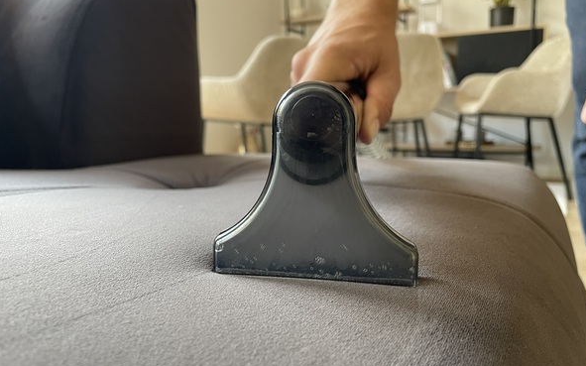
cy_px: 182
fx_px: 447
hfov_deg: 66.5
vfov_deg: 44.5
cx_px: 295
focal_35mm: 28
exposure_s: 1/68
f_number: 1.6
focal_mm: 4.2
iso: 125
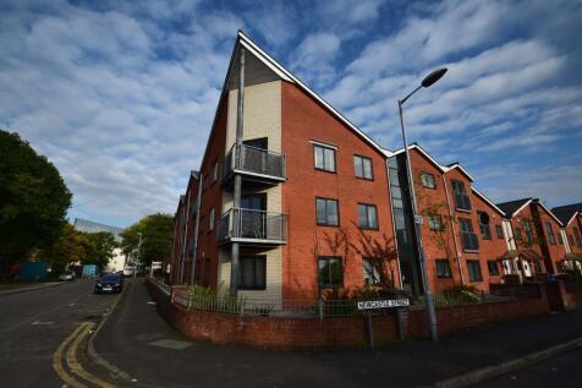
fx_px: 242
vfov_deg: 77.3
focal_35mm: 15
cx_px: 291
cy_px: 194
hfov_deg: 100.4
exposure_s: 1/500
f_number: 11
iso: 400
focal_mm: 10
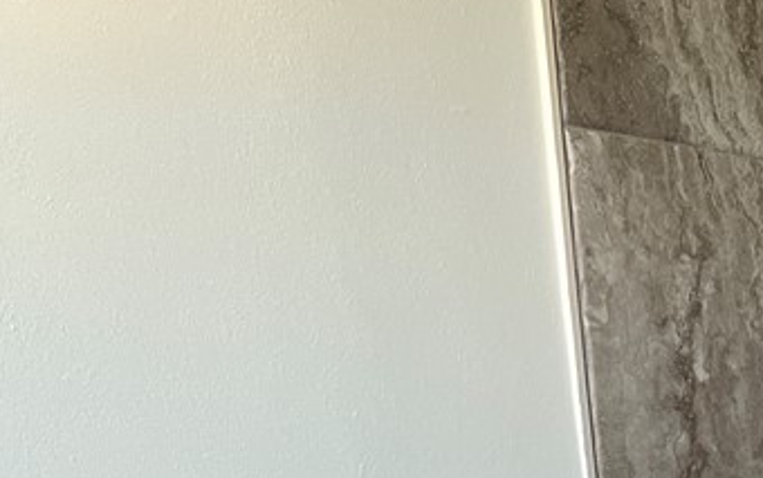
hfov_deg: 22.8
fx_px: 1727
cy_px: 774
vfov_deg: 14.4
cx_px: 934
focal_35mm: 83
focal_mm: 5.7
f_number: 1.5
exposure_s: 1/120
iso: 125
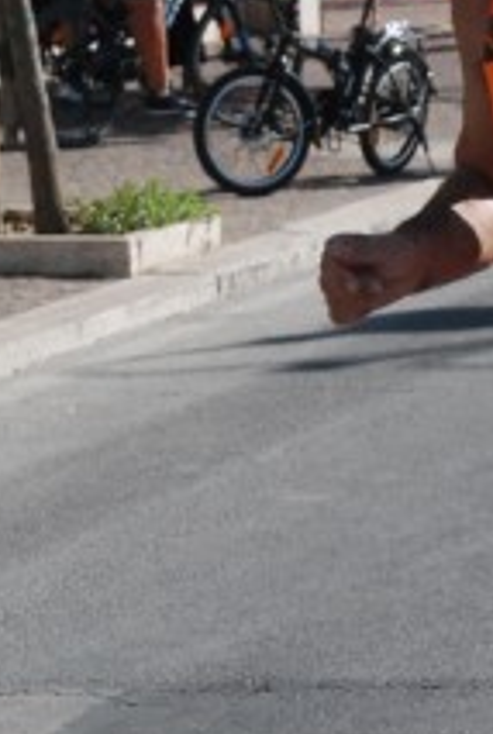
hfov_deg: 5.6
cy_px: 327
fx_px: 5008
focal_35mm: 245
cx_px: 474
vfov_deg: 8.4
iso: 1000
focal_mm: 58
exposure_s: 1/2000
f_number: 8
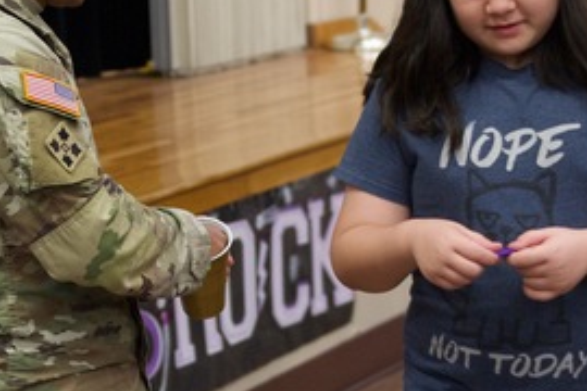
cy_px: 383
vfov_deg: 9.5
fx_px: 2348
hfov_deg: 14.2
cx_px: 159
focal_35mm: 144
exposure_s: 1/160
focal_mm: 38
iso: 2000
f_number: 2.8
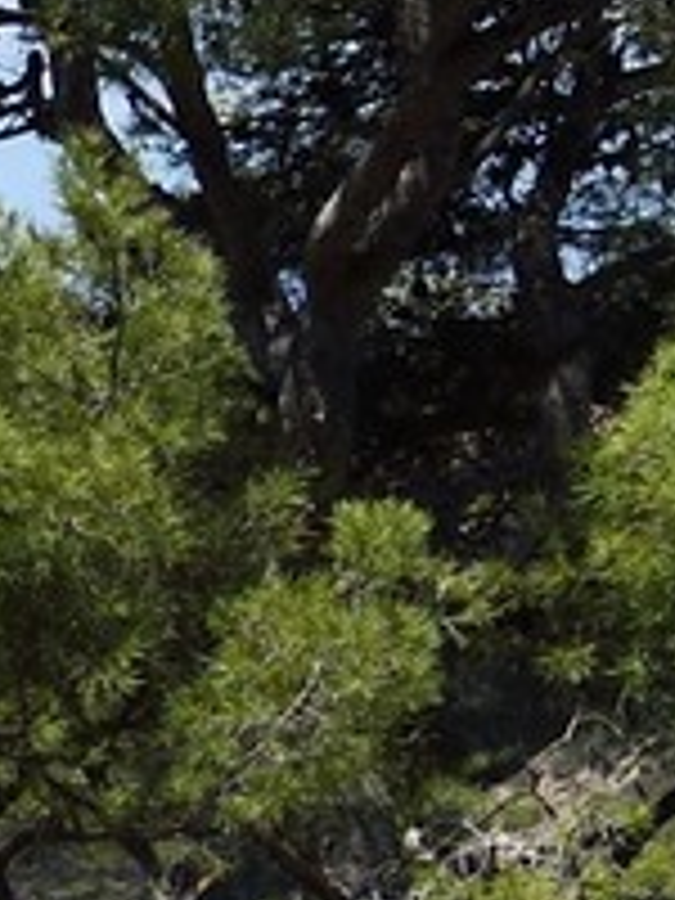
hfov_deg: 5.6
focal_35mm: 231
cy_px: 2279
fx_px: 6006
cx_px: -2025
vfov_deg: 7.8
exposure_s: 1/400
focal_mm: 30
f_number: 10
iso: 200
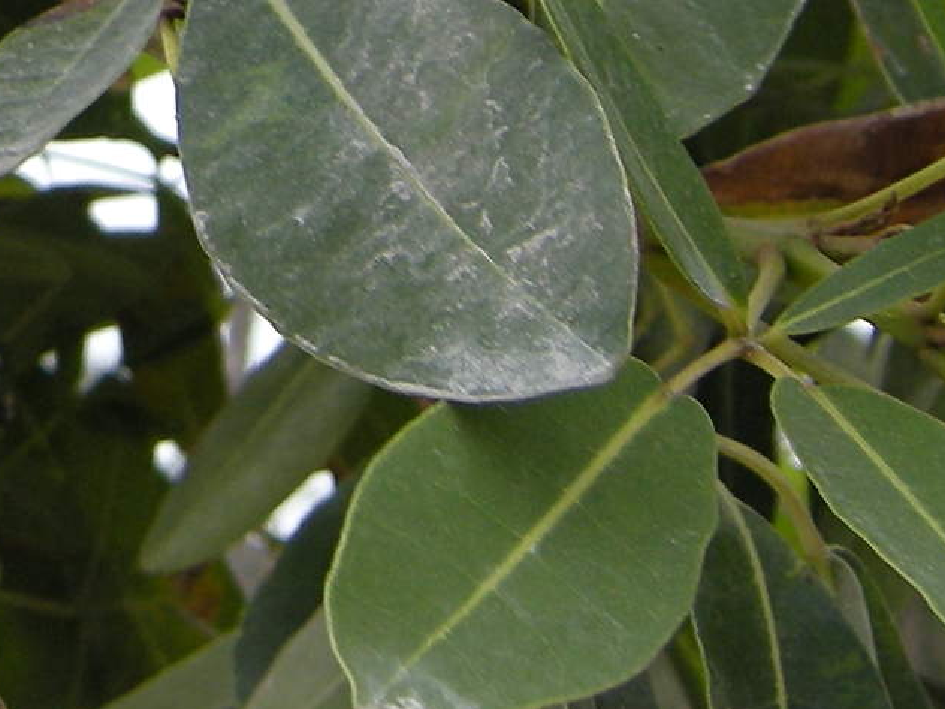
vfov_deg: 11.0
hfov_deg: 14.4
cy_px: -54
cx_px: -163
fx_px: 3631
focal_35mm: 133
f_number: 3
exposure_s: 1/75
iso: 64
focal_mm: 7.5
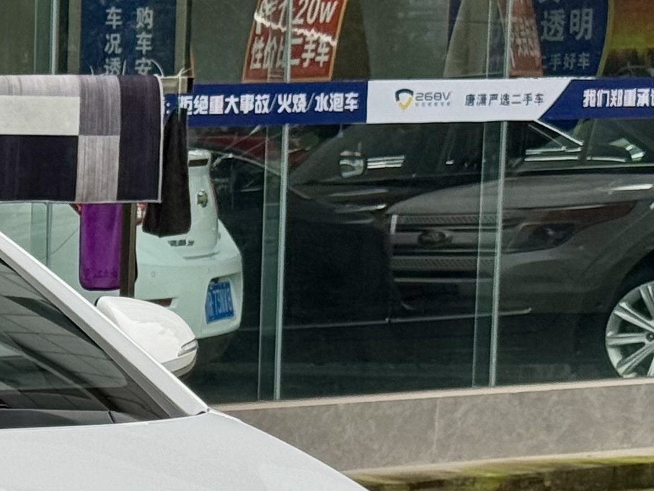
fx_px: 3420
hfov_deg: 10.5
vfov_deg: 8.0
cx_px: -399
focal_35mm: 181
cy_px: 762
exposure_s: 1/301
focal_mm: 6.76
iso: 64
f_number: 1.78
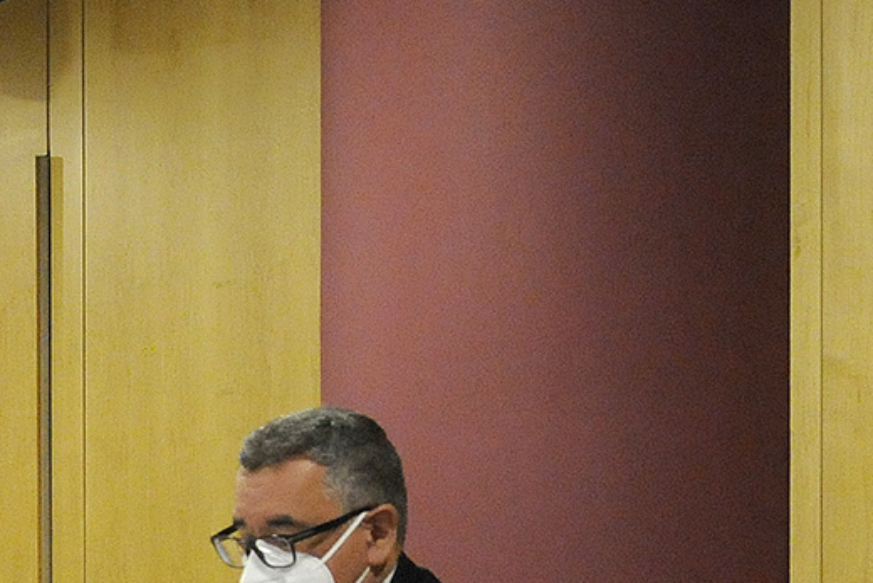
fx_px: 3080
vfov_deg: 10.7
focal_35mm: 127
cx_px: -92
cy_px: 570
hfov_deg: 15.7
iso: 2000
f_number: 3.2
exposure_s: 1/100
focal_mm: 22
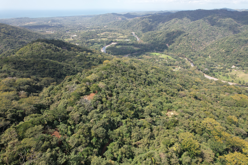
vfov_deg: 57.2
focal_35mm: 22
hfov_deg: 78.6
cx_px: 124
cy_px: 82
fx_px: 152
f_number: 2.8
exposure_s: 1/240
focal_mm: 8.38
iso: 100
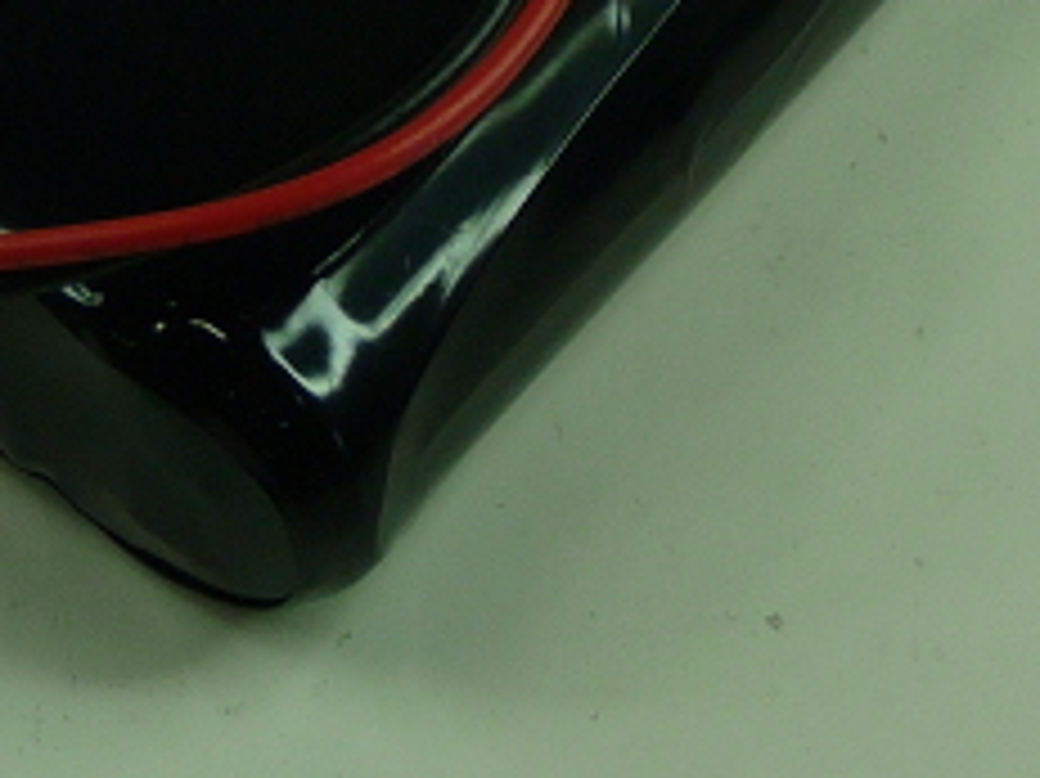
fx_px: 4985
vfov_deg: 8.8
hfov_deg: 11.9
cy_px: -229
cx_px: 563
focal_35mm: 166
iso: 100
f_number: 3
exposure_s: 1/80
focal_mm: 6.1
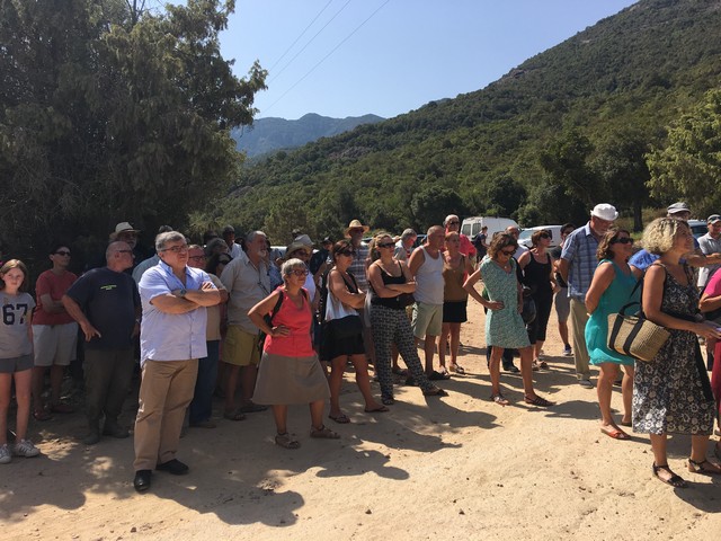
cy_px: 270
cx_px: 360
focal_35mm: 29
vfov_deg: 48.2
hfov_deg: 61.7
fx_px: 604
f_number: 2.2
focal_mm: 4.15
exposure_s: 1/1538
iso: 25
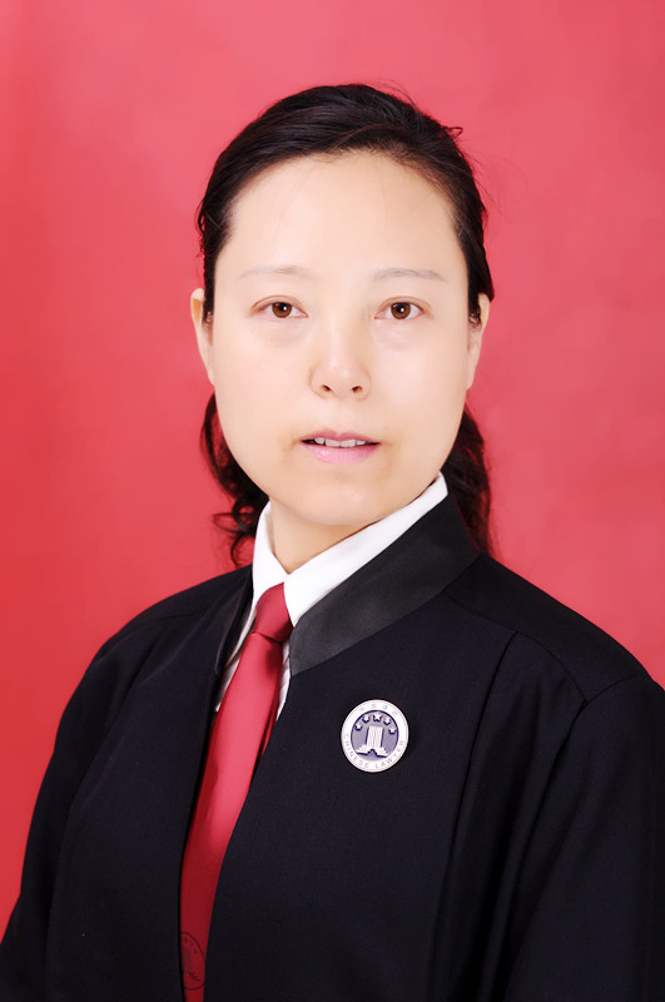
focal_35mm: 105
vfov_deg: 19.5
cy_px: 501
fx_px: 2918
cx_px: 332
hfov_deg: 13.0
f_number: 6.3
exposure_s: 1/125
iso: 200
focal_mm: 70
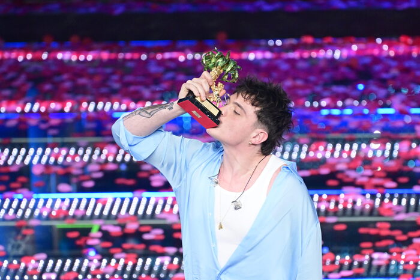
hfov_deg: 4.9
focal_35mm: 420
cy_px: 140
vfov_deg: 3.3
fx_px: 4897
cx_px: 210
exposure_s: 1/200
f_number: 4
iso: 5000
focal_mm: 280
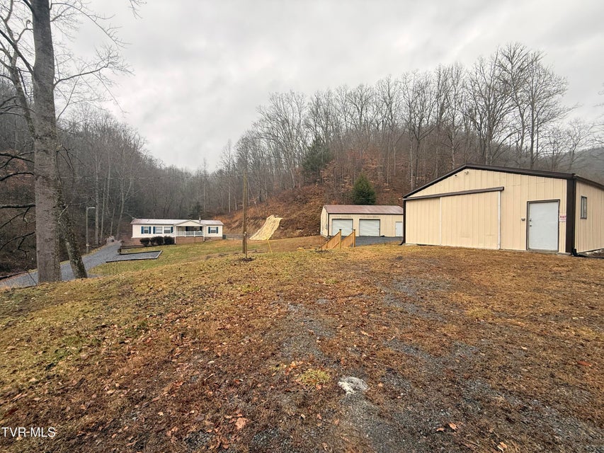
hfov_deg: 102.1
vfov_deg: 85.7
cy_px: 226
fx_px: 244
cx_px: 302
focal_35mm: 14
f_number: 2.2
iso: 80
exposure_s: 1/99
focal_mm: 2.22
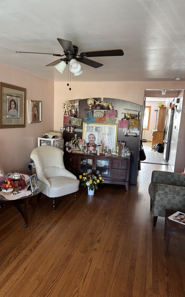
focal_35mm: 26
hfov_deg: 47.5
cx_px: 84
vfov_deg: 70.4
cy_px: 151
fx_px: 210
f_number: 1.78
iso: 500
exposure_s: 1/60
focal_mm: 6.76
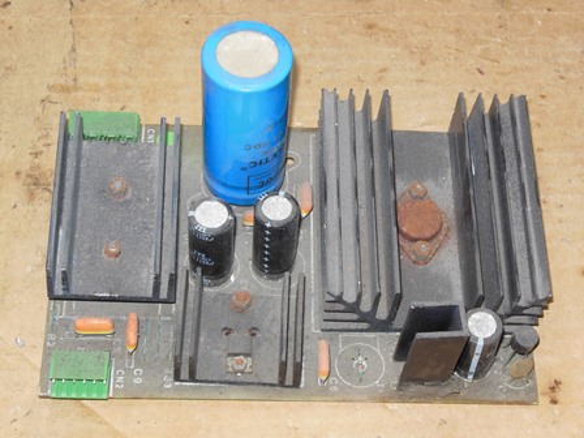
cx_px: 292
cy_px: 219
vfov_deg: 25.7
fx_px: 962
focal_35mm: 57
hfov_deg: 33.8
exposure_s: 1/60
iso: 200
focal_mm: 10.2
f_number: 4.1
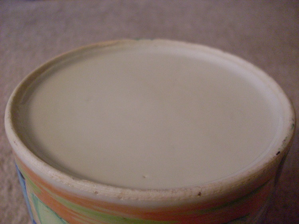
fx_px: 328
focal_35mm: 38
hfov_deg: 49.0
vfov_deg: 37.7
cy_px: 112
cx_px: 150
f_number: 2.8
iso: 200
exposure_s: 1/10
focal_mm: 6.3
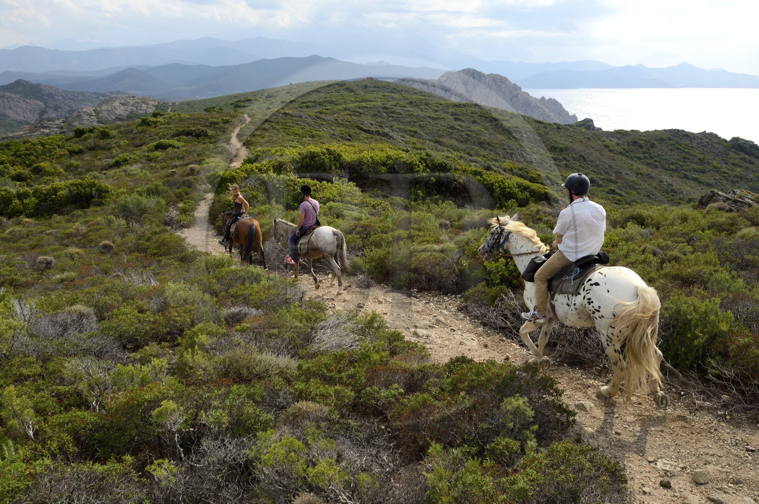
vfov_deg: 53.1
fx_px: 506
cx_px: 380
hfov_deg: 73.8
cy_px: 252
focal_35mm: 24
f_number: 11
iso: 400
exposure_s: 1/640
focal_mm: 24
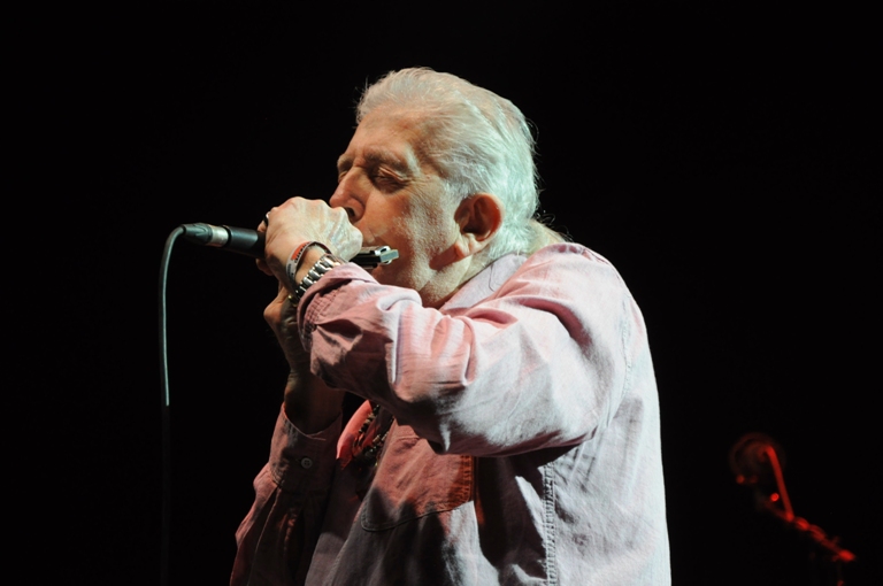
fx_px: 3858
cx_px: 442
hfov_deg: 13.1
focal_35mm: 158
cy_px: 293
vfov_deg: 8.7
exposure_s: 1/100
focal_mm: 105
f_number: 5.6
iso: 1250
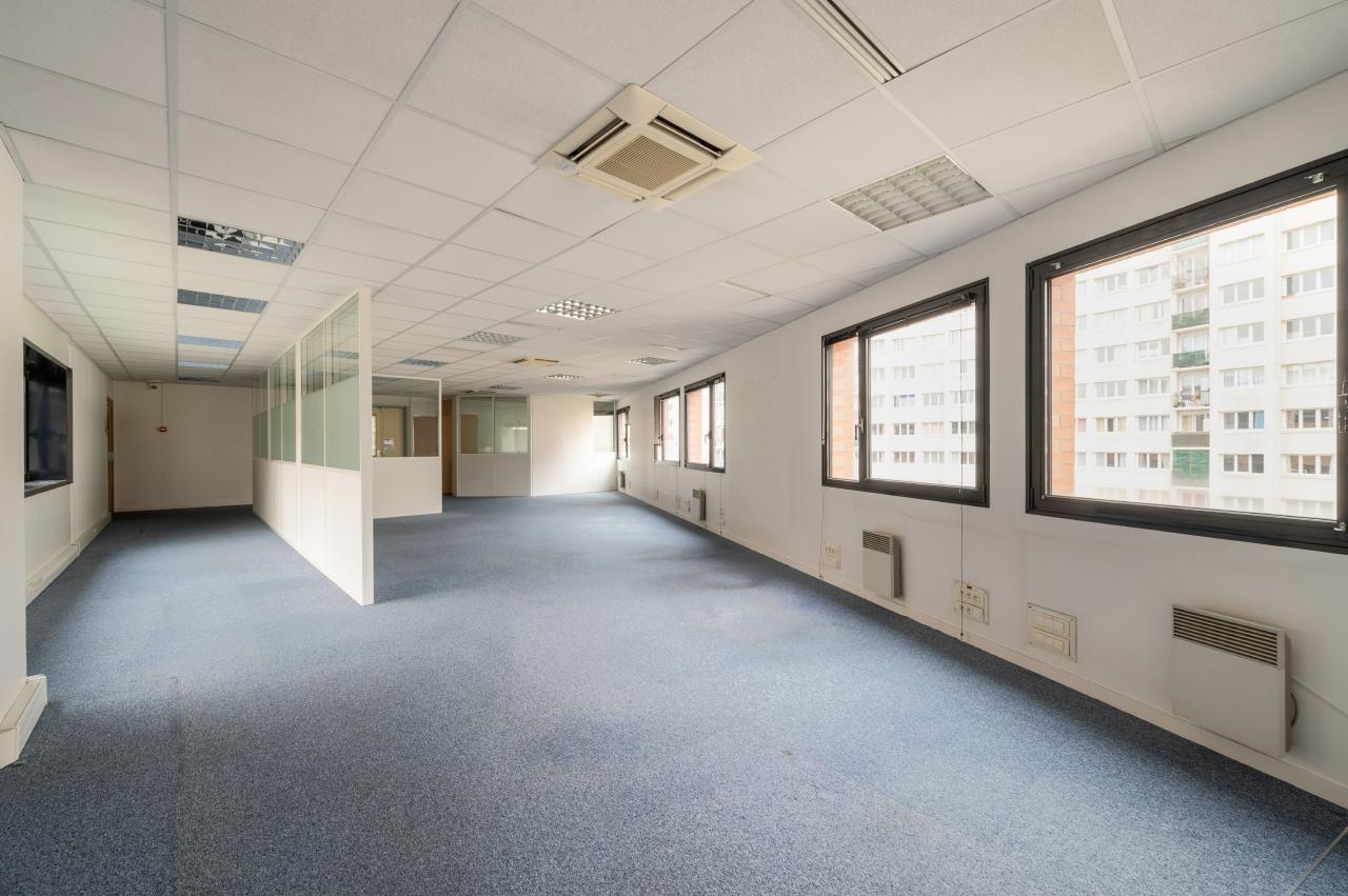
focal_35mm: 14
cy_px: 448
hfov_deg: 104.3
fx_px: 524
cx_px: 674
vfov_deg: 81.1
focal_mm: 14
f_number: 11
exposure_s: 1/13
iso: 200
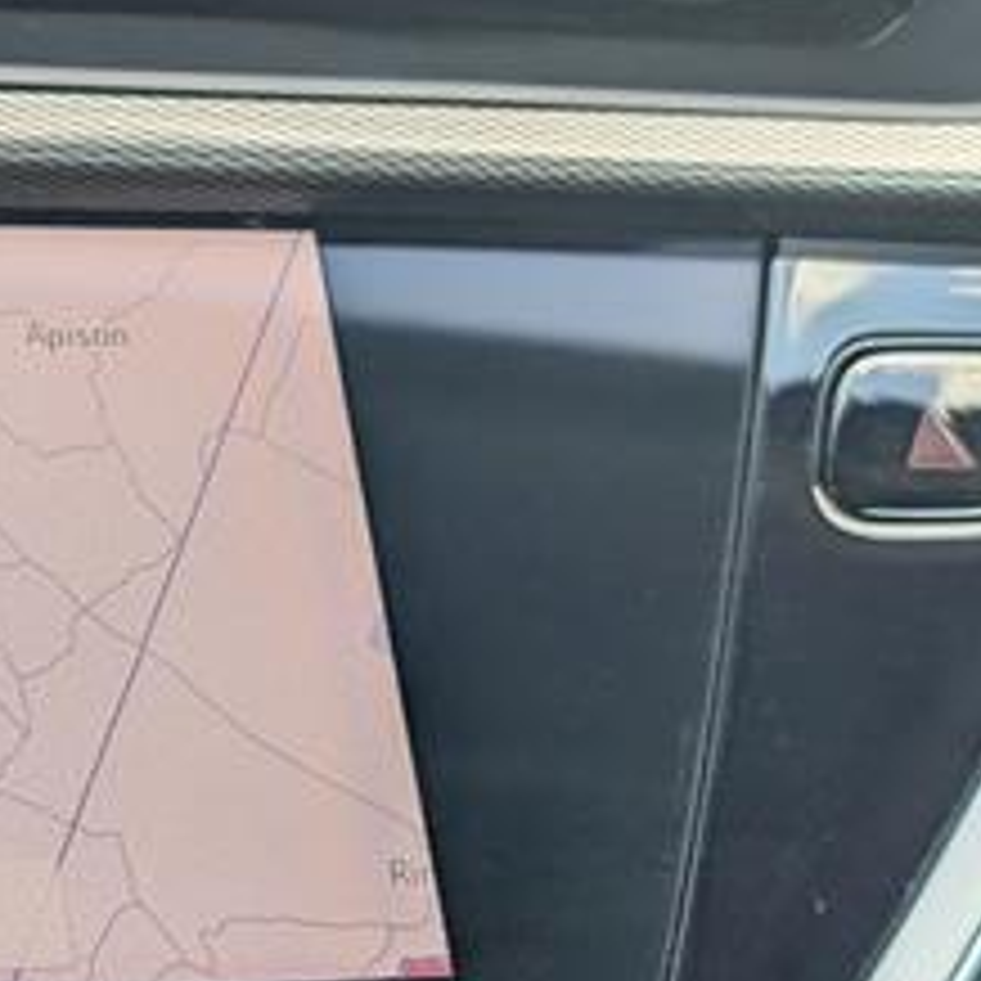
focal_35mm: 127
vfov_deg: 13.6
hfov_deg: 13.5
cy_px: 878
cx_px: -94
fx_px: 4072
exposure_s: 1/200
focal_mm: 6.9
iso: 23
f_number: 1.68
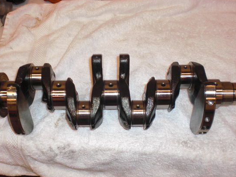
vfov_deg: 32.1
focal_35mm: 45
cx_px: 108
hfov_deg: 42.0
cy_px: 102
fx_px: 307
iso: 200
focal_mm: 6.3
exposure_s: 1/60
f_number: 3.1
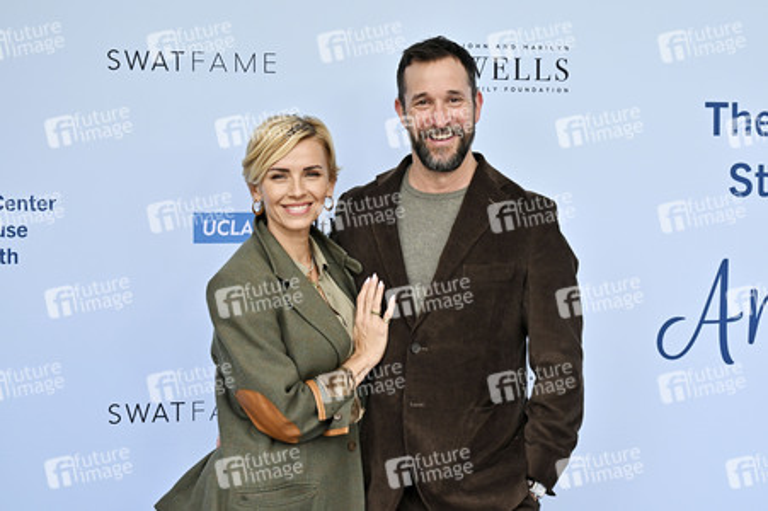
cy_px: 256
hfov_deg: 44.5
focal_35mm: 44
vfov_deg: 30.5
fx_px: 938
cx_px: 384
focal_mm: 44
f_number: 6.3
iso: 640
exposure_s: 1/320
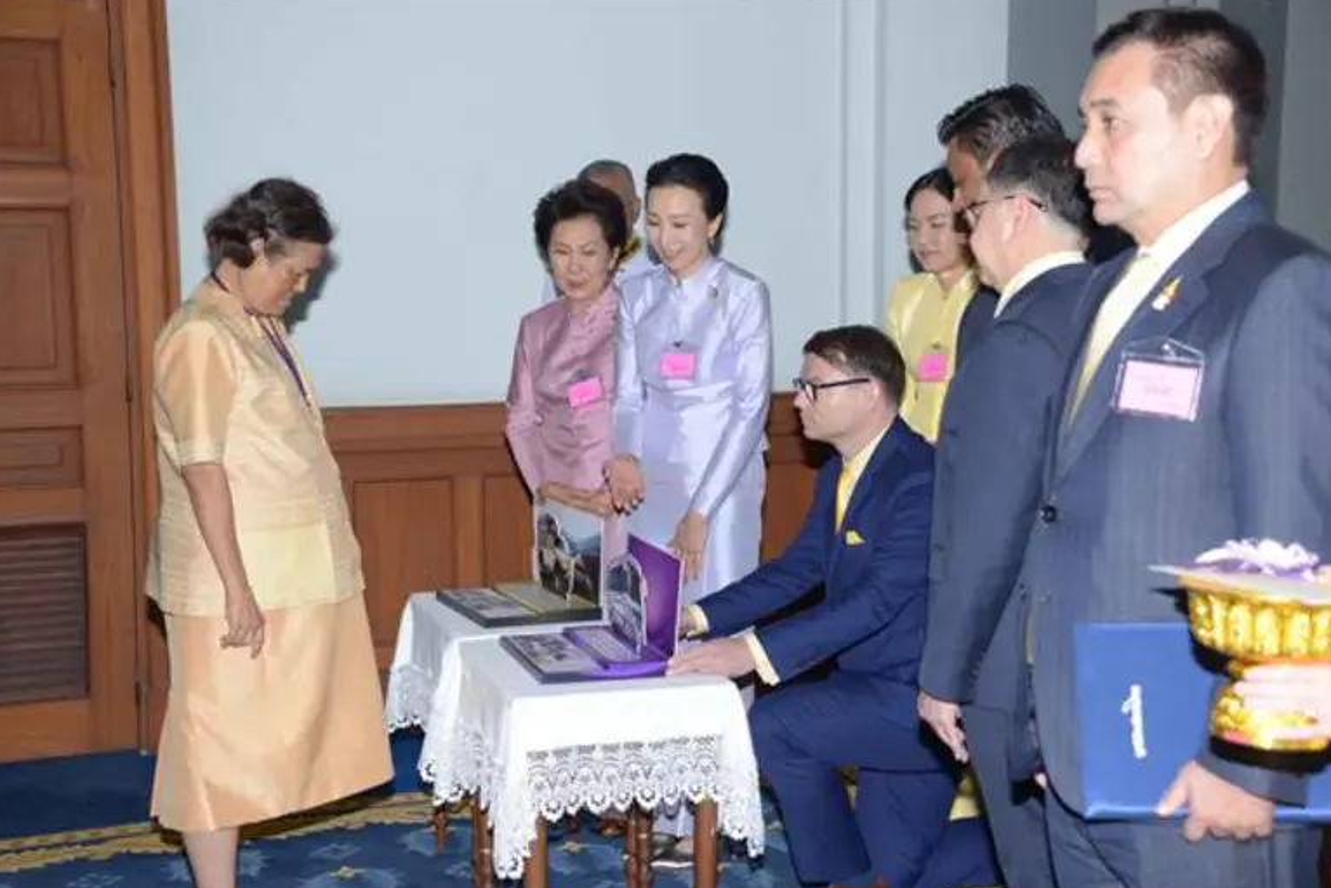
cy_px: 445
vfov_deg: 23.8
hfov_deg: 35.0
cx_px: 671
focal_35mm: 57
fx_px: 2108
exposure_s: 1/60
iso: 400
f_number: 5.6
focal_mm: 56
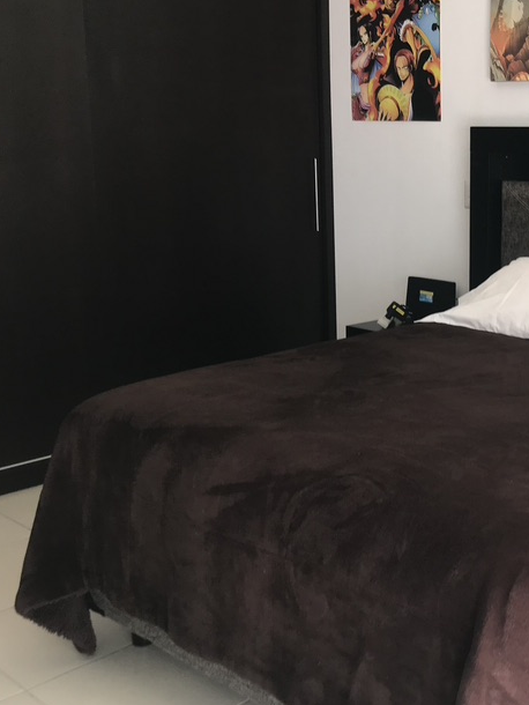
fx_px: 957
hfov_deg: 29.0
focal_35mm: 47
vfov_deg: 40.4
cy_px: 312
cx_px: 526
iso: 25
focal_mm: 3.99
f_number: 1.8
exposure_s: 1/60
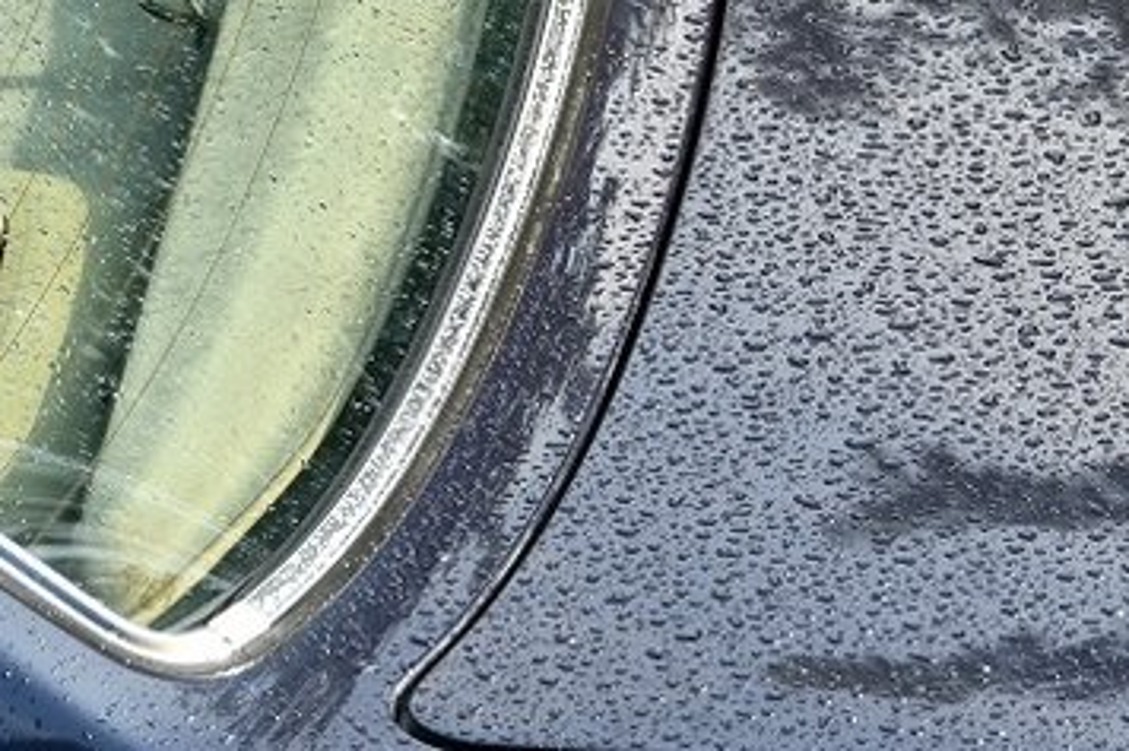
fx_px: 17961
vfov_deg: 2.4
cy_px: 382
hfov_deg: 3.6
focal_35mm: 573
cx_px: 812
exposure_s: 1/200
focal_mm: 170
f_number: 5.6
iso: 250
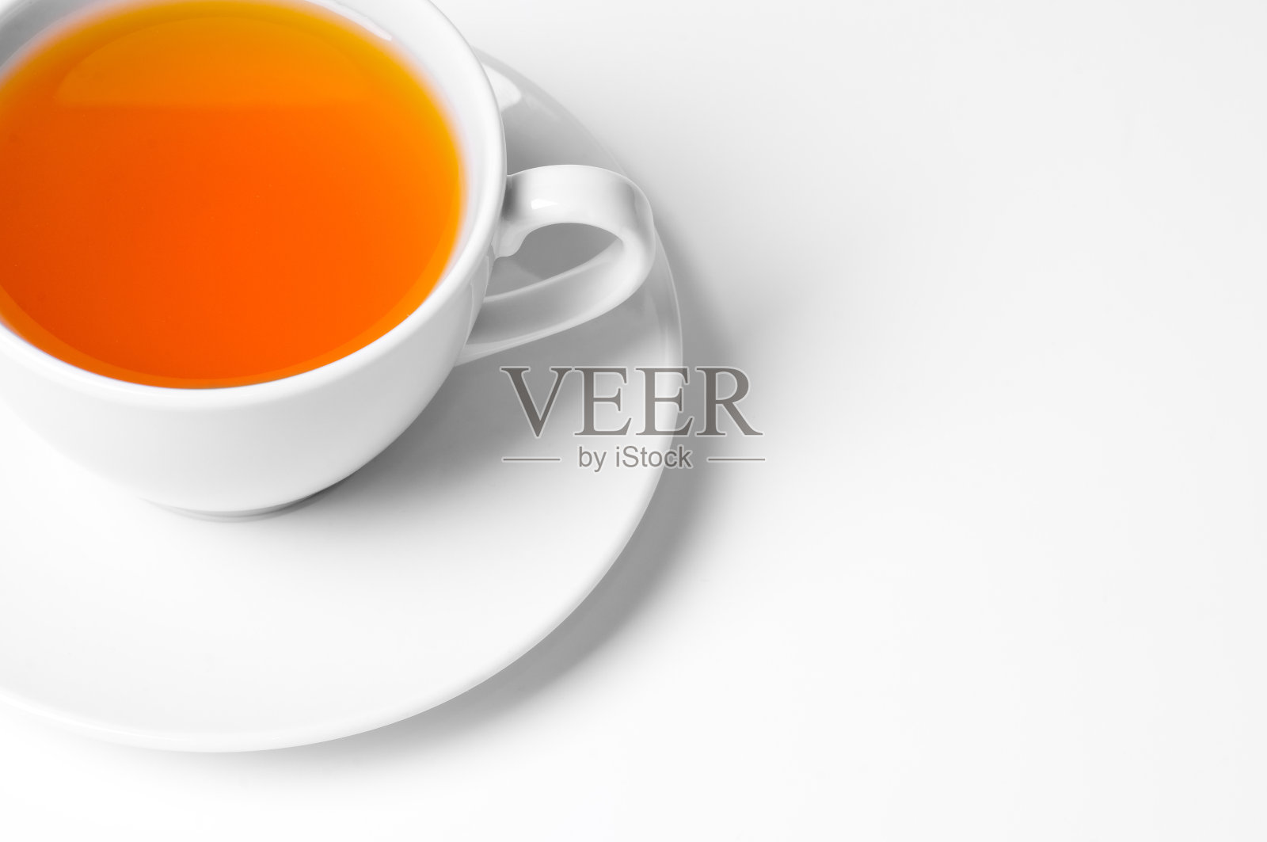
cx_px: 634
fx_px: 3164
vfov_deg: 15.2
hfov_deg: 22.6
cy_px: 421
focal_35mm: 90
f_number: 16
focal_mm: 60
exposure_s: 1/80
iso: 100
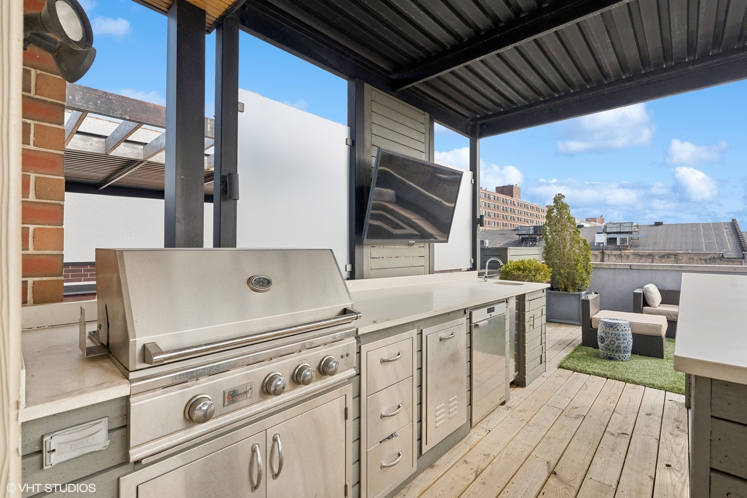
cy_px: 249
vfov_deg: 73.7
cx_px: 374
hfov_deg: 96.7
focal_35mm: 16
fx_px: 332
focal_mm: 16
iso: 320
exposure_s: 1/640
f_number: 8
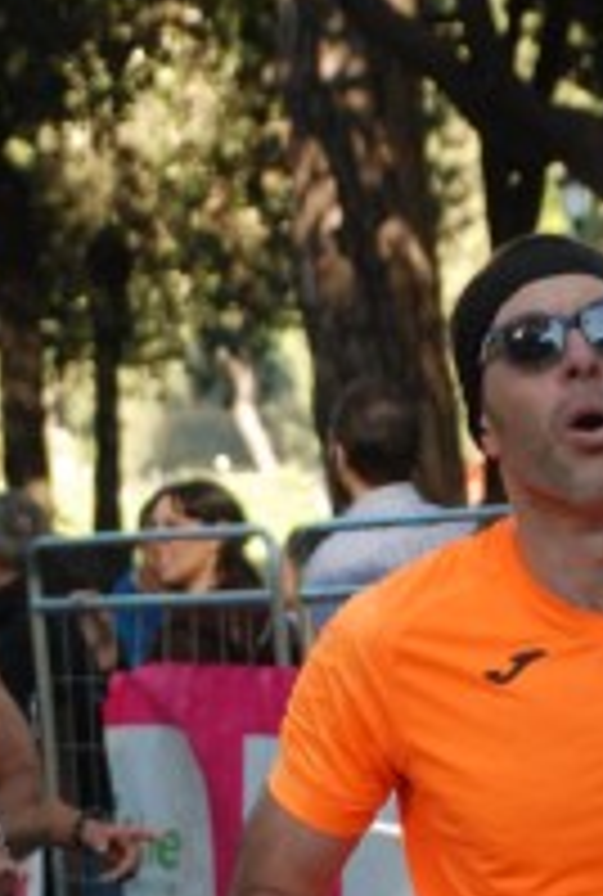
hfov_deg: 5.3
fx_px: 6537
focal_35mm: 262
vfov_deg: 7.8
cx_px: 646
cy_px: 1045
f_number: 5.3
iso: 1000
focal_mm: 58
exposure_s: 1/400
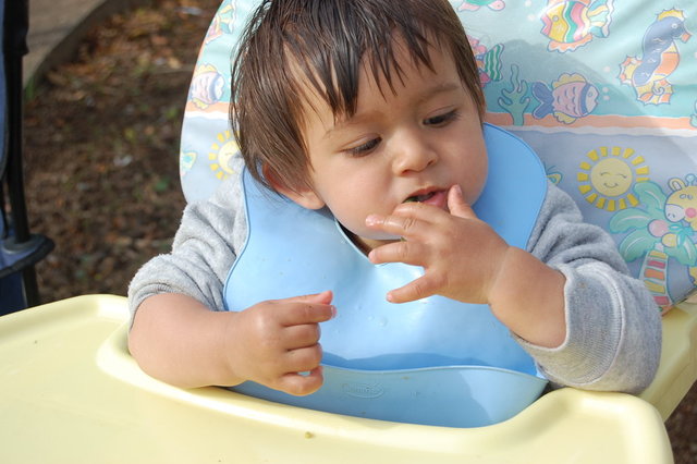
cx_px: 348
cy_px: 232
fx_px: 1596
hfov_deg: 24.6
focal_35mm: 82
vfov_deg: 16.5
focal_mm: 55
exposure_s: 1/320
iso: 200
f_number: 9
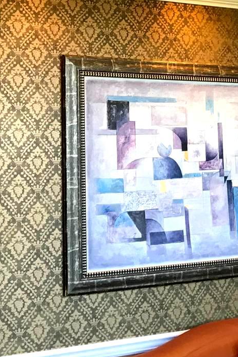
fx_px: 854
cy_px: 104
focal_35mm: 86
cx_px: 350
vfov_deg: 23.5
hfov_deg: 14.8
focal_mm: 3.99
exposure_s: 1/24
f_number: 1.8
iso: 40
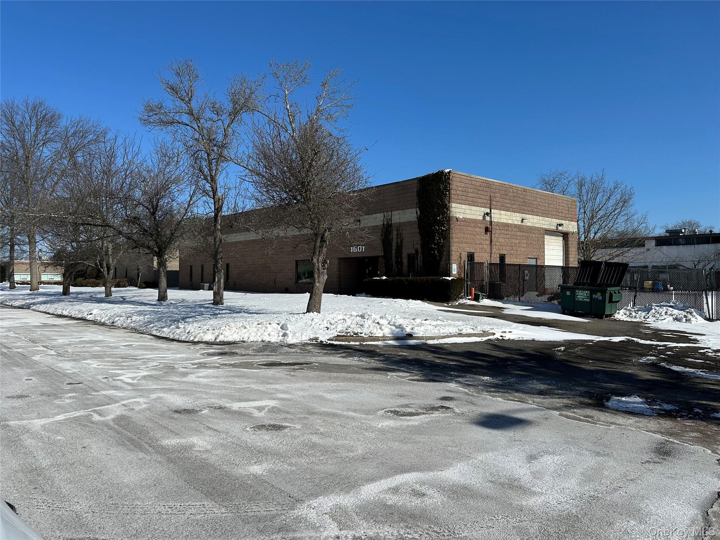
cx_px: 360
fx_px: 499
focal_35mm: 24
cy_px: 270
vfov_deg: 56.8
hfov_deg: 71.6
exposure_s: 1/9709
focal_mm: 6.86
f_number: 1.78
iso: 80
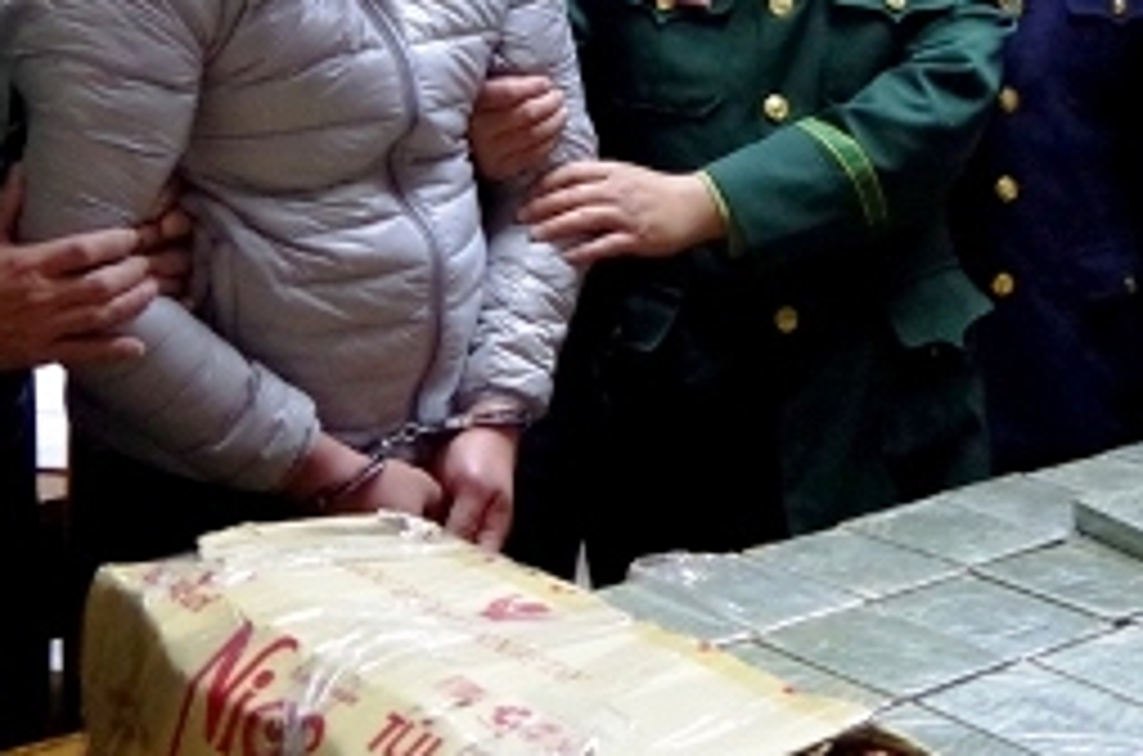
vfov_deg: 19.5
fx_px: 2154
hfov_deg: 29.2
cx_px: 864
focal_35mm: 68
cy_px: 63
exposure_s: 1/40
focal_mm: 18
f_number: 5
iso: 3200
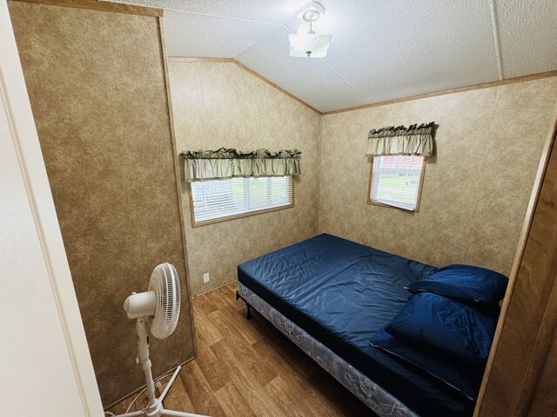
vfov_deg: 85.7
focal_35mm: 14
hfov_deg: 102.1
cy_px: 208
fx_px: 225
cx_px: 278
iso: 320
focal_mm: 2.22
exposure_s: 1/60
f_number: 2.2
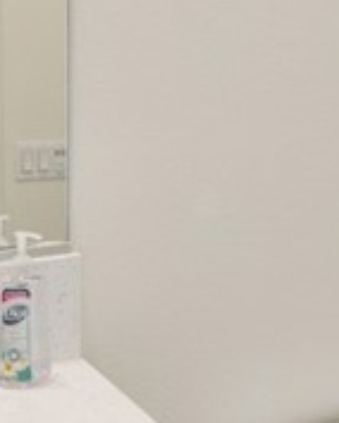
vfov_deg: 24.4
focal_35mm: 76
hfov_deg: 18.7
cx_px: 446
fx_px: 952
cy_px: 56
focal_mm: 14
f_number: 2.8
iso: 400
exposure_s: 1/200
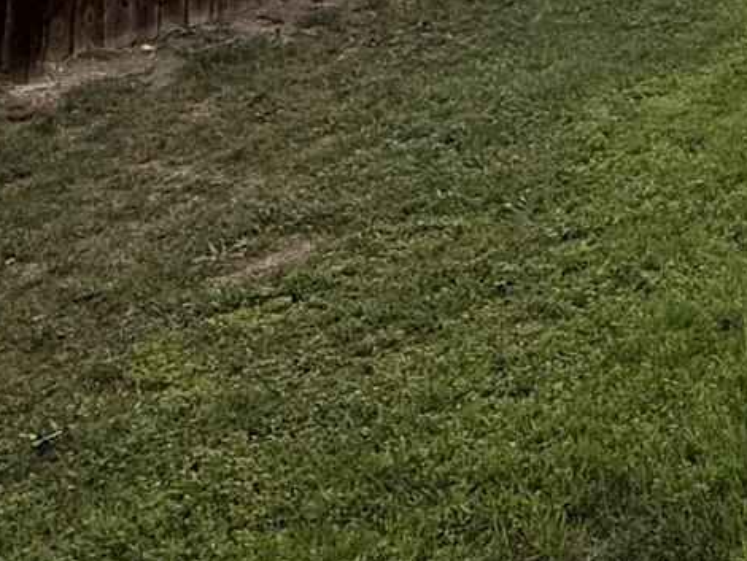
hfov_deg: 26.7
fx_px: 1317
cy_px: -308
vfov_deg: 20.3
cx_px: 971
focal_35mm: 61
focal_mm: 2.22
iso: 64
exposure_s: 1/2320
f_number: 2.2
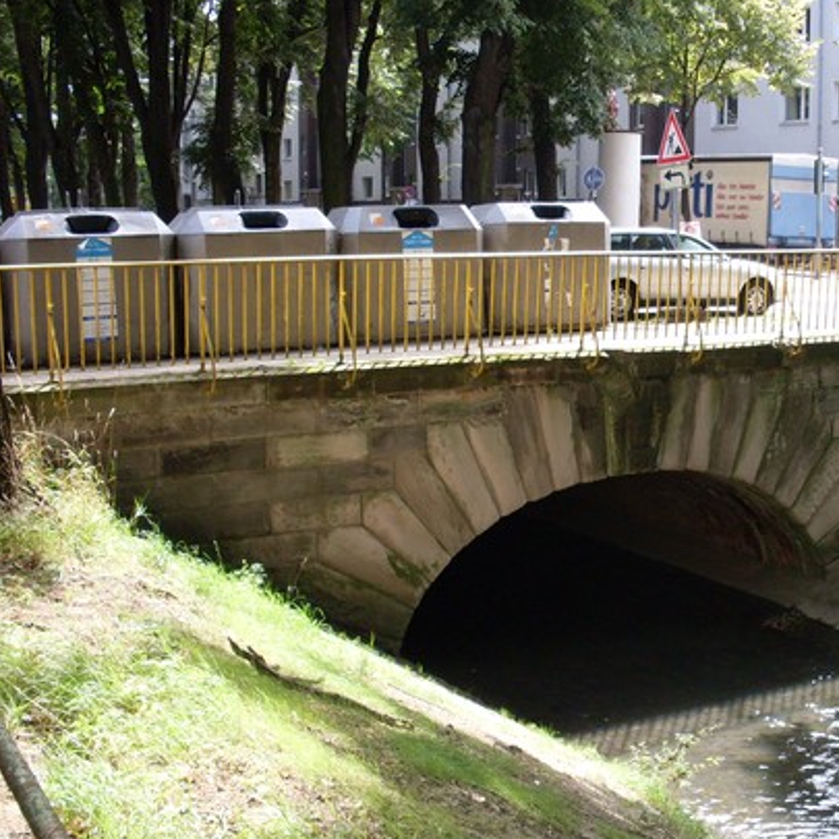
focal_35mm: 51
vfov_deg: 33.4
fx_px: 1398
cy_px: 463
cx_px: 602
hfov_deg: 32.9
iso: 80
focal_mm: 6.3
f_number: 2.8
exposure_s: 1/180
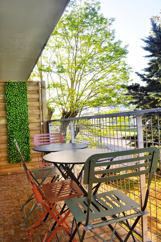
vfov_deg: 67.4
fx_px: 182
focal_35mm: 27
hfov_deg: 47.8
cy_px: 121
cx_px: 80
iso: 200
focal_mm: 18
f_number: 9
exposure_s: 1/125
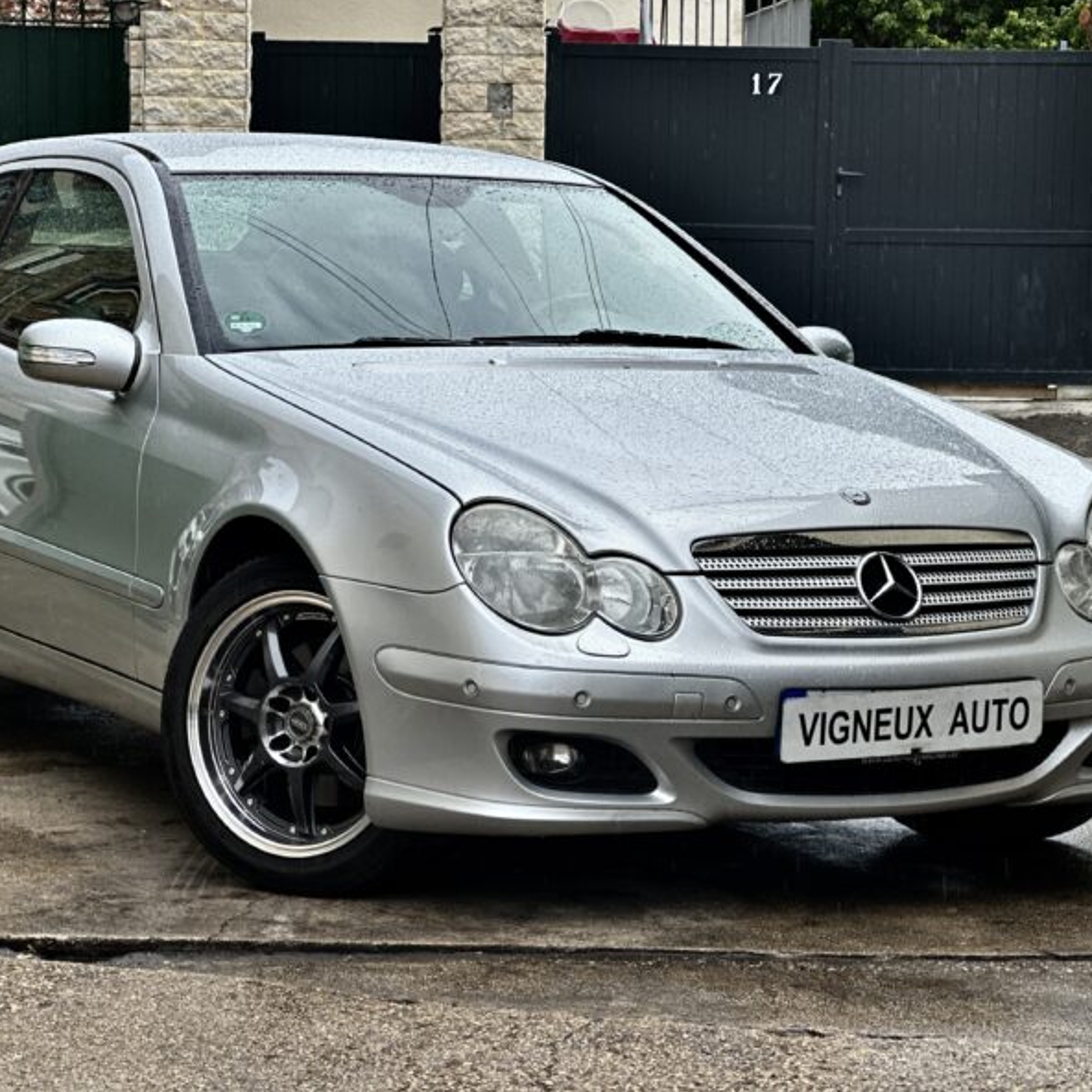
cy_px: 540
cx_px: 485
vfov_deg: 18.9
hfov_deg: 18.9
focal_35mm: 92
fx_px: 3284
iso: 32
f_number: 2.8
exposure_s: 1/315
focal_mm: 9
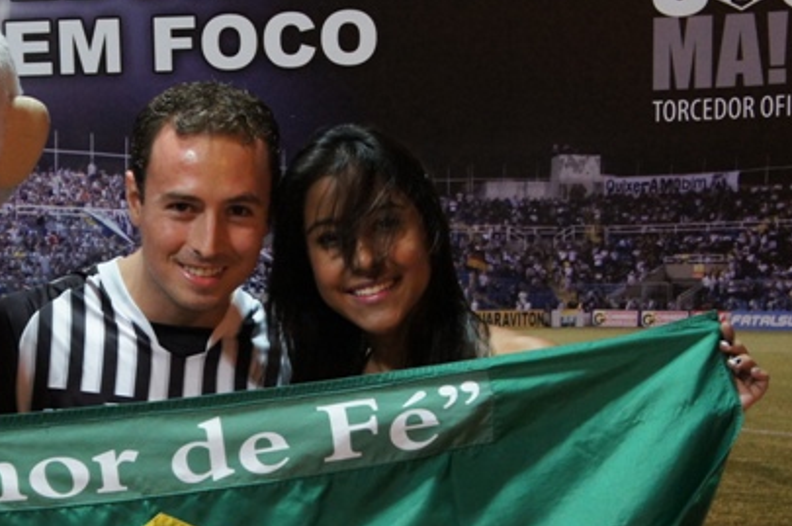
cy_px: 412
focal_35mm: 86
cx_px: 178
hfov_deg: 23.4
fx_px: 1889
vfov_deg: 15.8
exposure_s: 1/40
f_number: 4
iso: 1600
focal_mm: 29
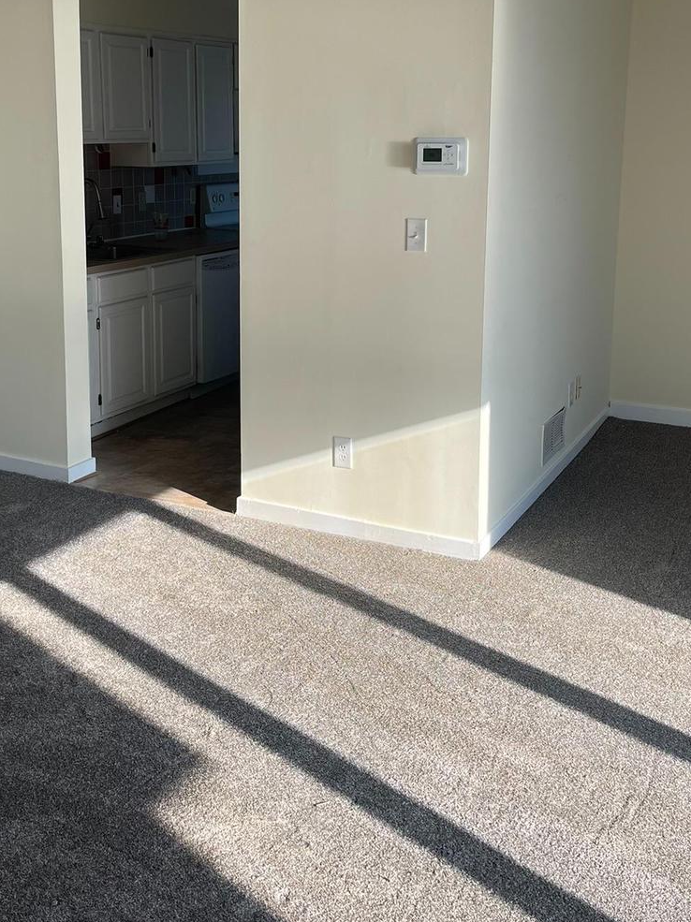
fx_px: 1039
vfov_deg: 46.9
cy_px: 288
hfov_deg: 36.8
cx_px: 312
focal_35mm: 39
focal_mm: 5.1
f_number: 1.6
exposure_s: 1/615
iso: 32
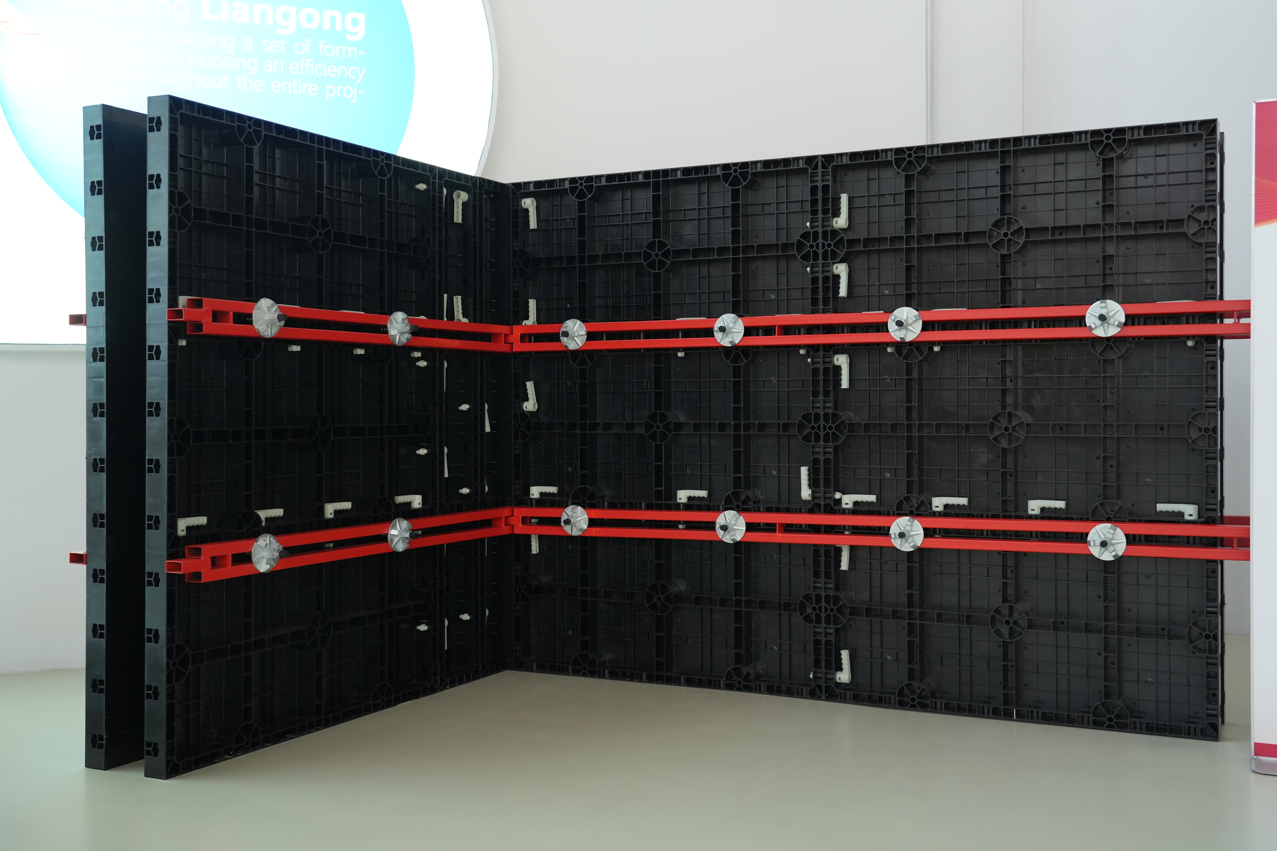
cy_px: 426
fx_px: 1312
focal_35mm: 37
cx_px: 638
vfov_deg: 35.9
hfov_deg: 51.9
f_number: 5.6
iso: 1600
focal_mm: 37
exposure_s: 1/100
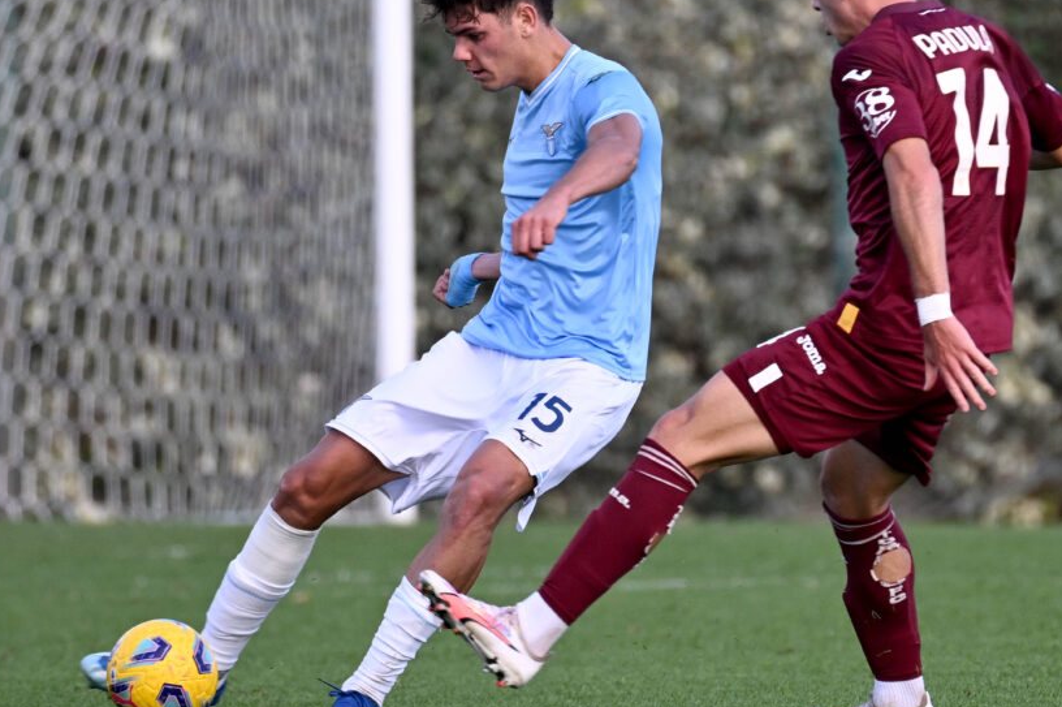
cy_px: 312
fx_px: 22199
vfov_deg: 1.8
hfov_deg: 2.7
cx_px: 570
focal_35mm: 753
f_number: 4
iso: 500
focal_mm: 400
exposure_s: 1/1250
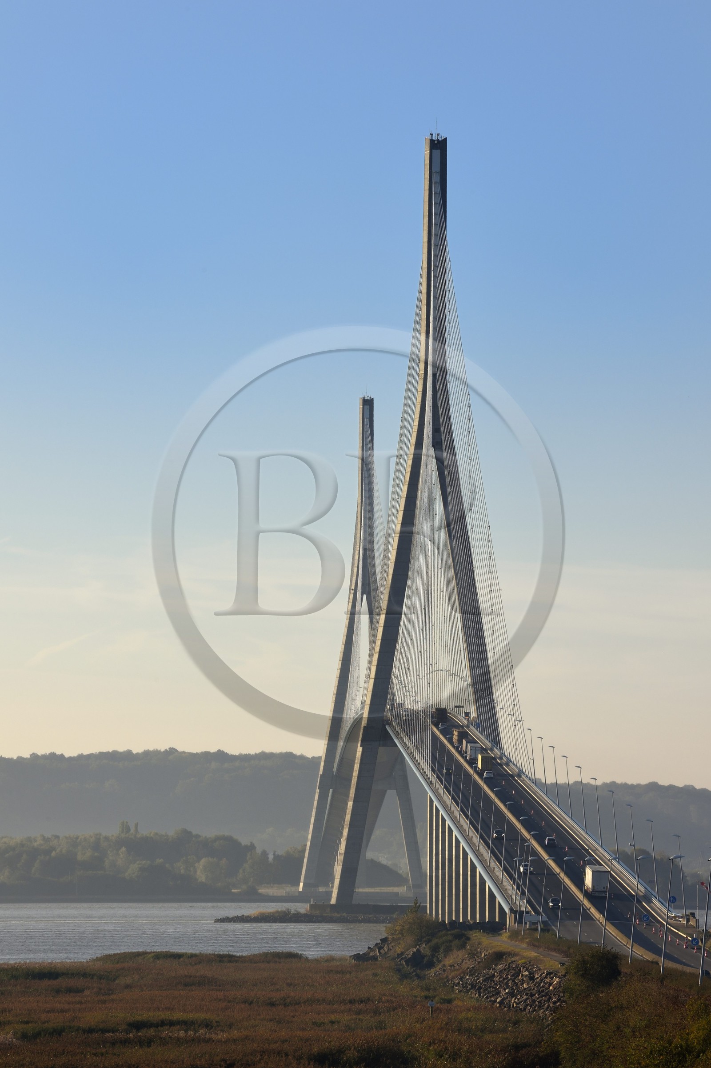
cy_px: 534
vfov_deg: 10.3
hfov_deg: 6.9
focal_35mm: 200
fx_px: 5930
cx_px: 356
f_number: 14
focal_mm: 200
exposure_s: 1/250
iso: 200
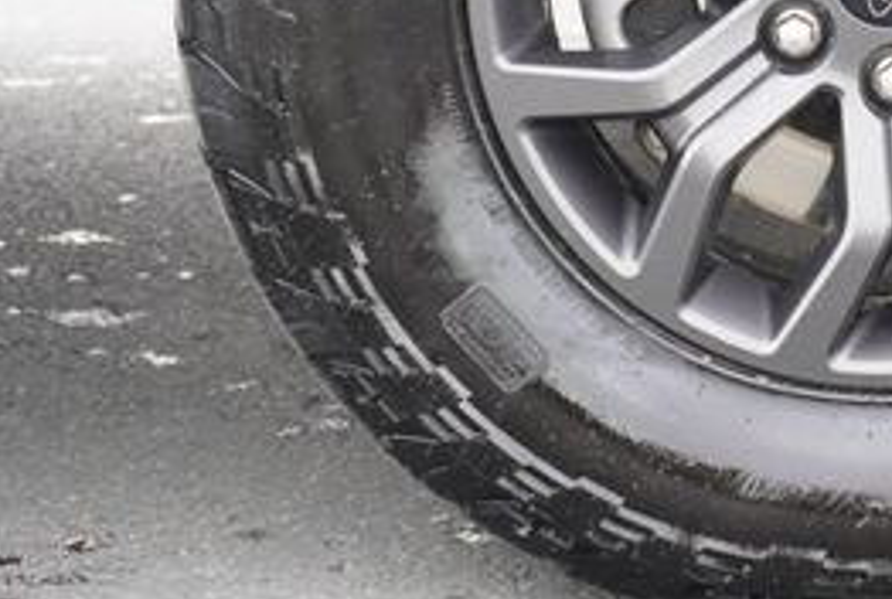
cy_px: -78
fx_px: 3452
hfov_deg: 14.4
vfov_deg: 9.8
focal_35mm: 139
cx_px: 946
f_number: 5.6
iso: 400
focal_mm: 38
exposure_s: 1/60
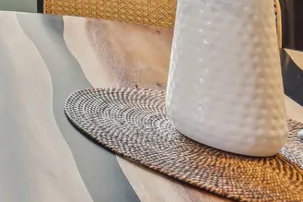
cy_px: -151
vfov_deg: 16.7
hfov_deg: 14.8
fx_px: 580
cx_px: -440
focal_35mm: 69
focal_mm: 14
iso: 100
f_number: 10
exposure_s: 1/4
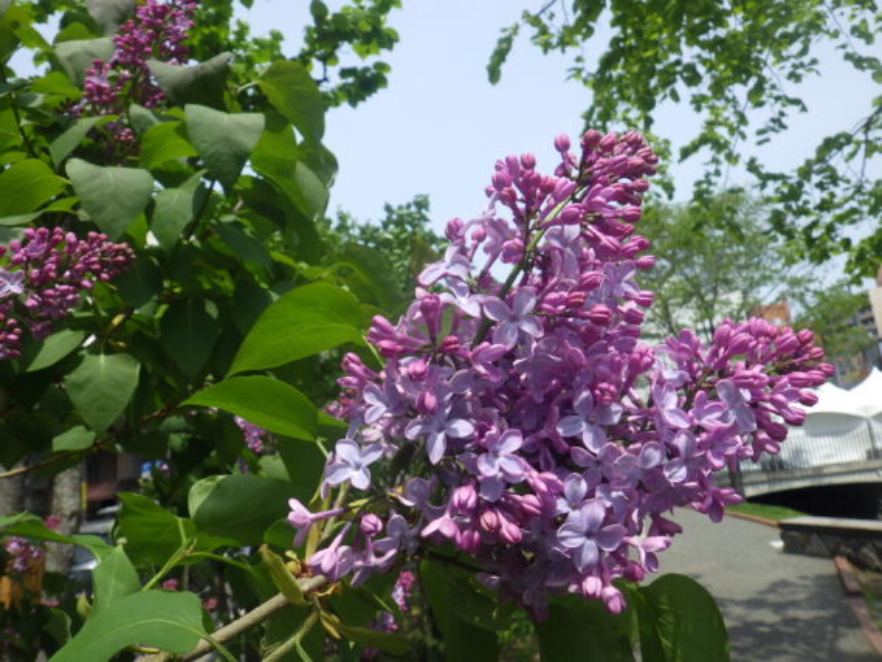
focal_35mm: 28
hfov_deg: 63.4
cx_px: 441
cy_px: 331
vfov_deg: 49.8
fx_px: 714
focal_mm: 5
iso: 125
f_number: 4.2
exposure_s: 1/800
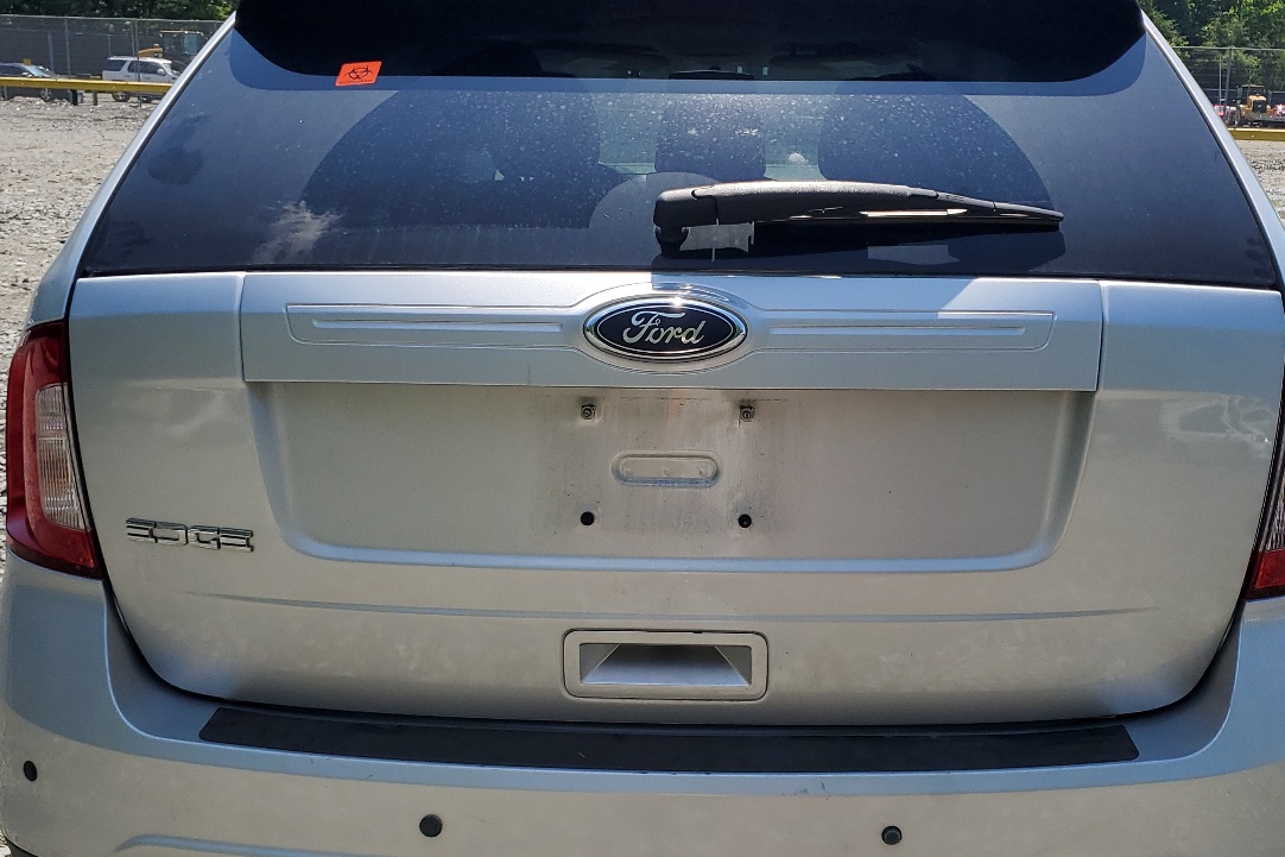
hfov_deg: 48.4
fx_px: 1427
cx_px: 685
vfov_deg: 33.4
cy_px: 464
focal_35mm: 40
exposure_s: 1/3333
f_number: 1.5
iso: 50
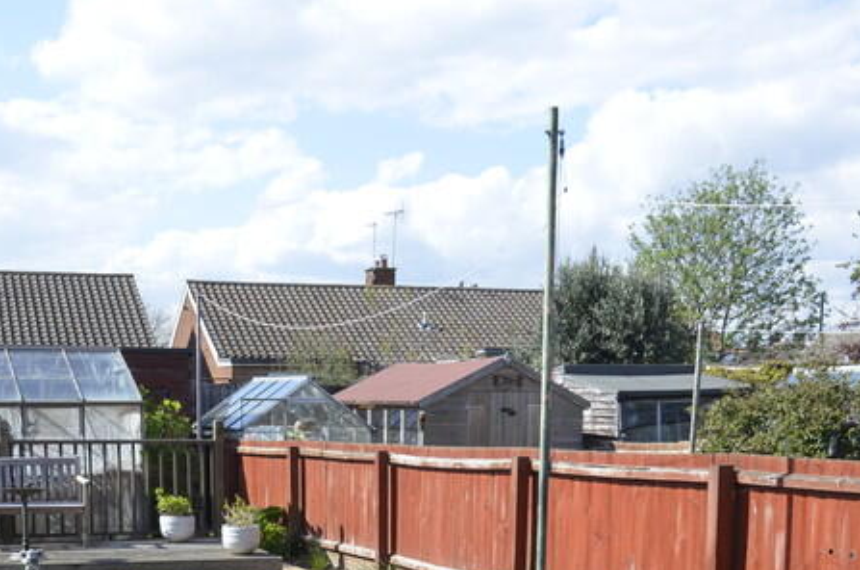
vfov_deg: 23.0
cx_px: 327
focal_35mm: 55
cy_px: 632
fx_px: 1311
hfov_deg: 36.1
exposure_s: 1/250
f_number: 8
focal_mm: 16
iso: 180
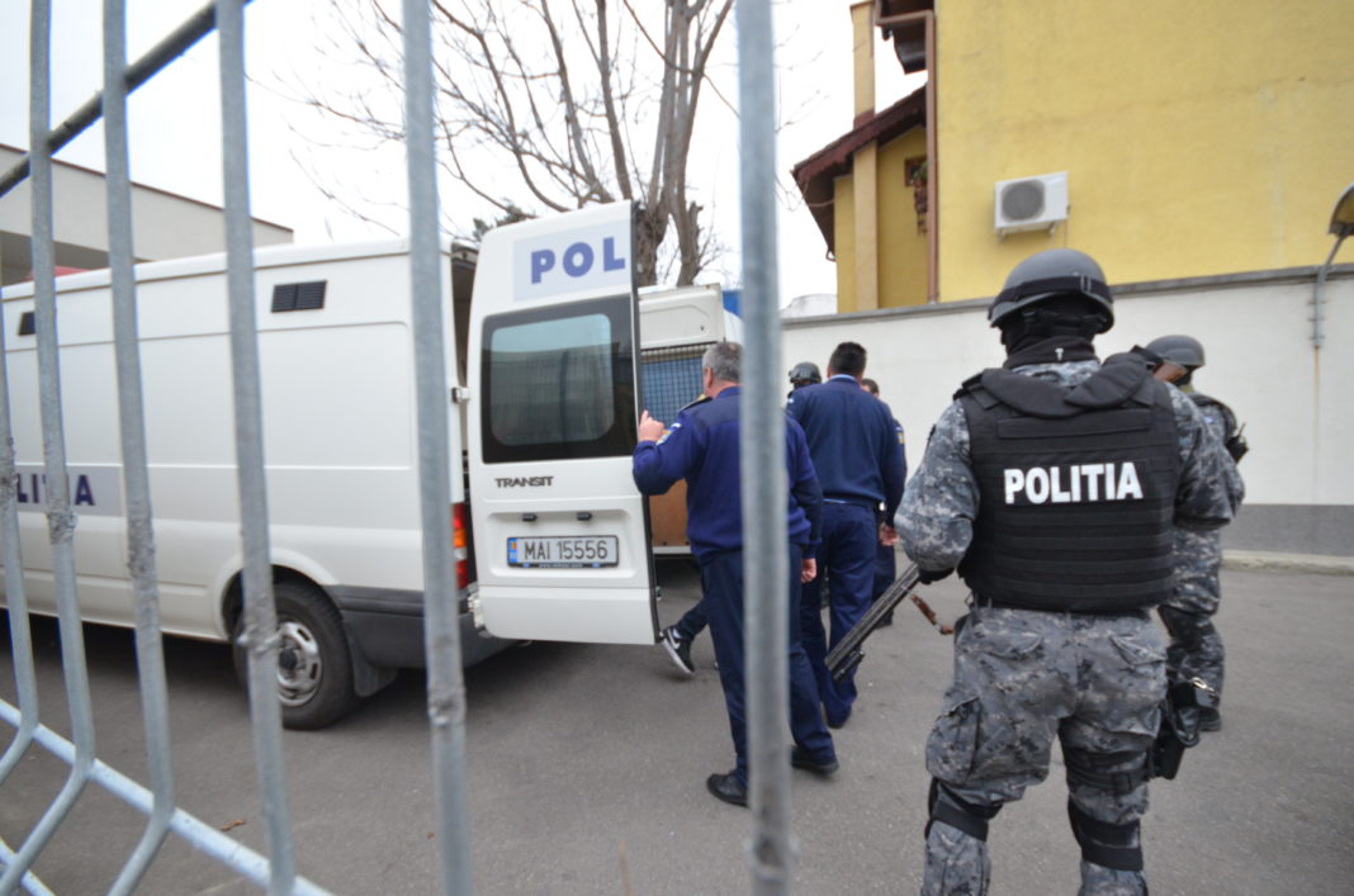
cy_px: 448
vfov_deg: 77.1
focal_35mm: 15
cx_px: 677
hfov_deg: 100.5
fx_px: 563
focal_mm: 10
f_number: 6.7
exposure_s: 1/250
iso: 1000
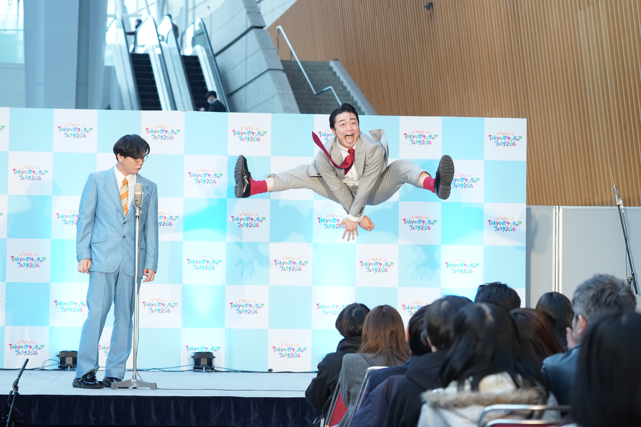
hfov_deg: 20.0
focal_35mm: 102
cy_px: 214
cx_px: 320
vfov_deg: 13.4
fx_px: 1816
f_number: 5.6
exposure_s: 1/320
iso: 4000
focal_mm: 102
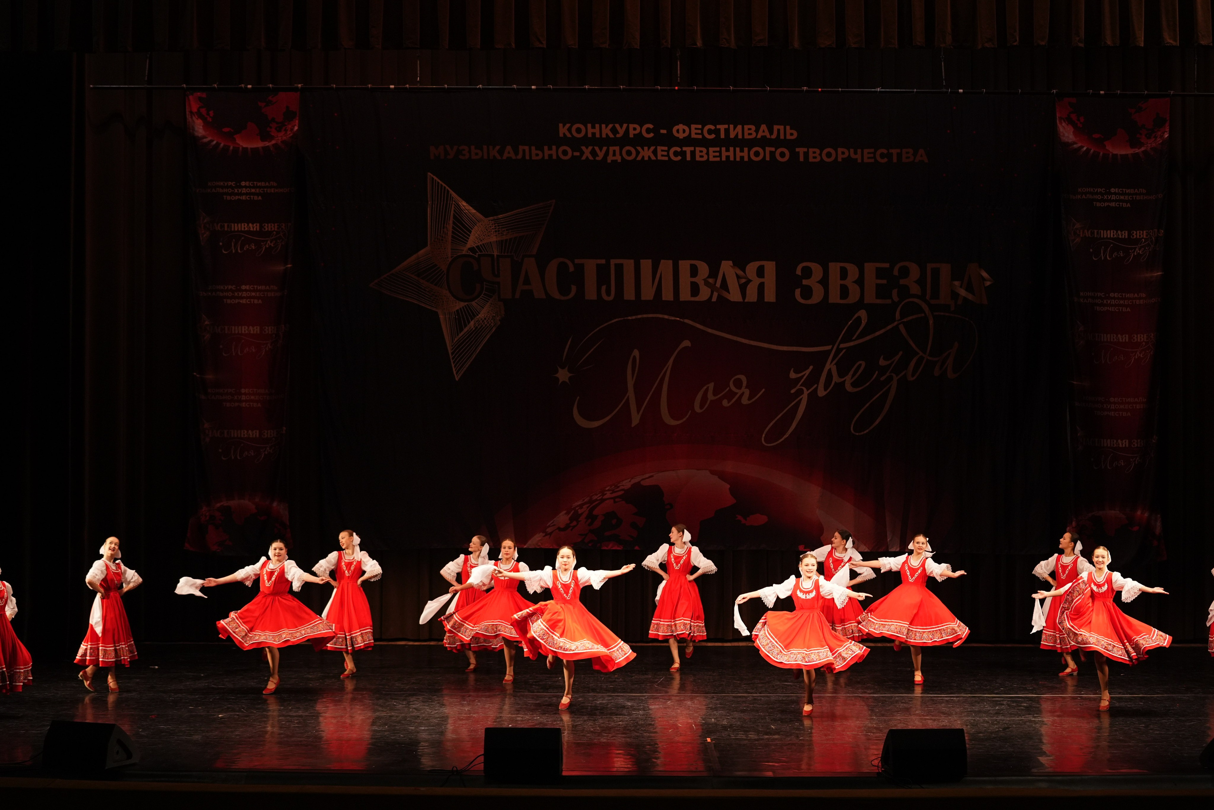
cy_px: 405
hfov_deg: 28.8
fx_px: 2361
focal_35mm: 70
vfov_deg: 19.5
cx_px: 607
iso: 1600
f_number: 2.8
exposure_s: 1/400
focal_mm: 70
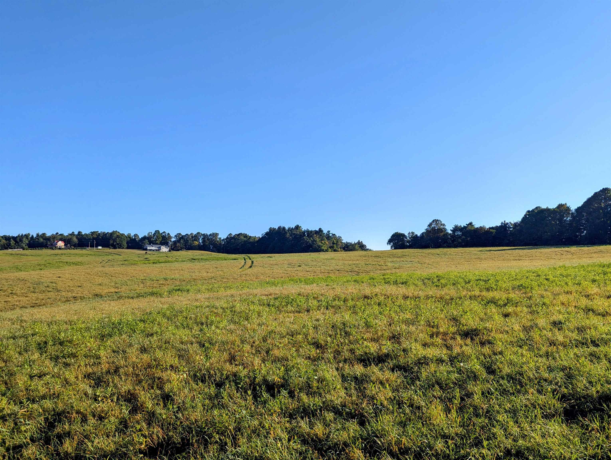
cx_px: 306
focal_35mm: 24
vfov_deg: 56.9
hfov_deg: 71.5
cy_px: 230
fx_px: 424
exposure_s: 1/1887
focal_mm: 6.81
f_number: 1.85
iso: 42
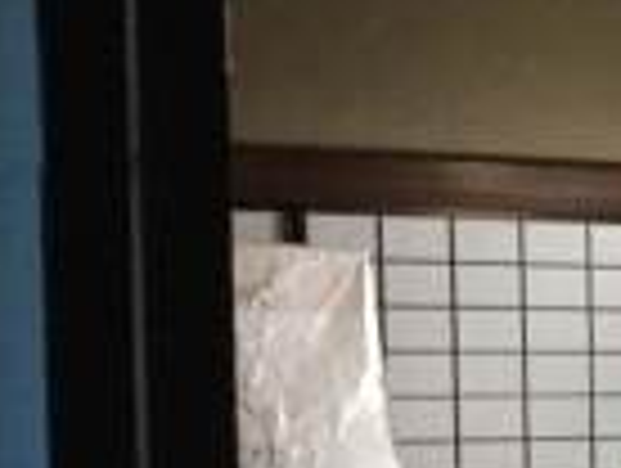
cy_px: 502
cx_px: 1012
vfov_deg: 13.0
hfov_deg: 15.7
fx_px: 2013
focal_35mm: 112
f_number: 2.4
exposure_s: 1/15
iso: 400
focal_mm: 3.3
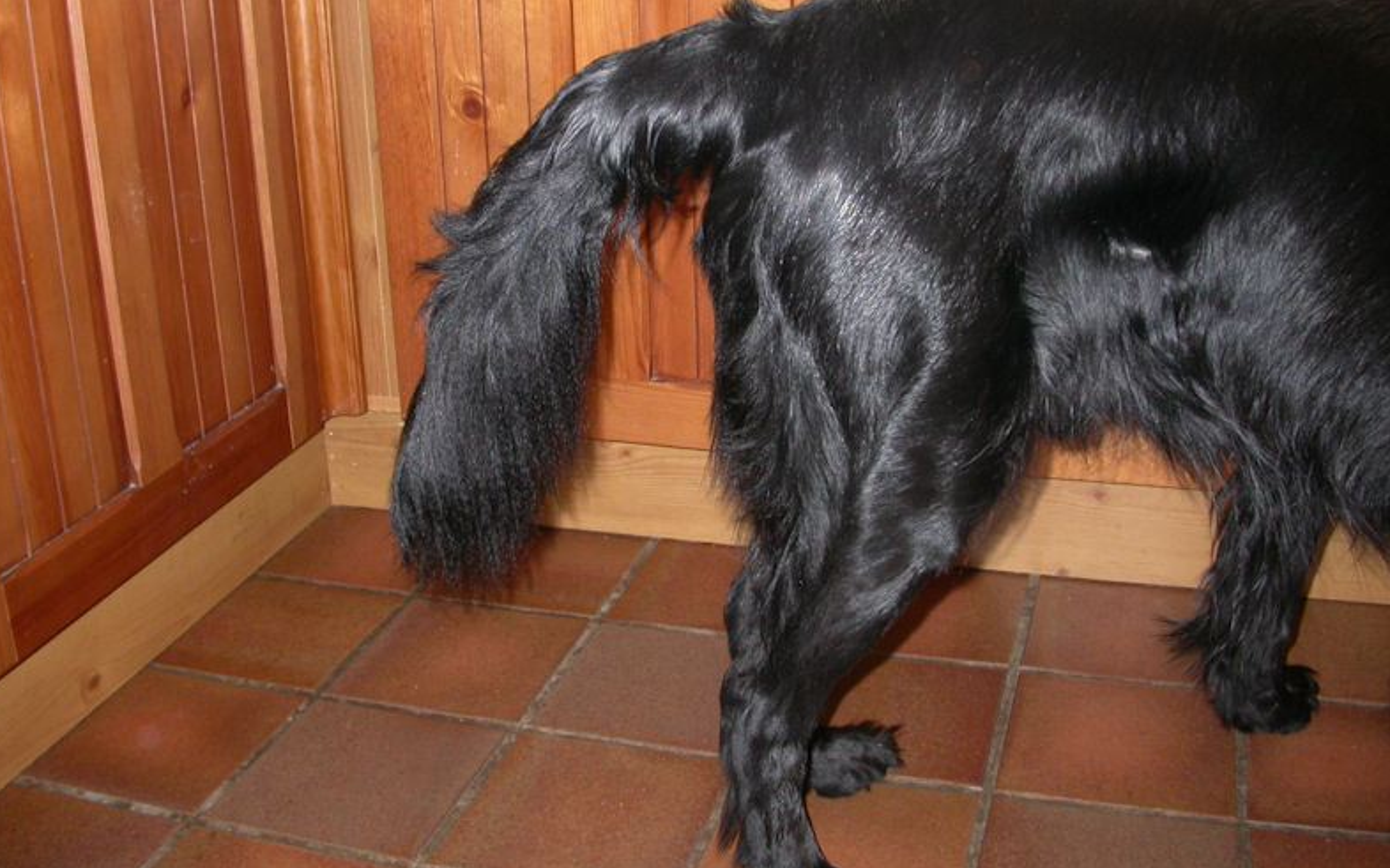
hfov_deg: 48.2
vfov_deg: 31.2
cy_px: 357
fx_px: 1553
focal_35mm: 41
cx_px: 686
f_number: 2.6
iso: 100
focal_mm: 7.85
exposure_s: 1/60
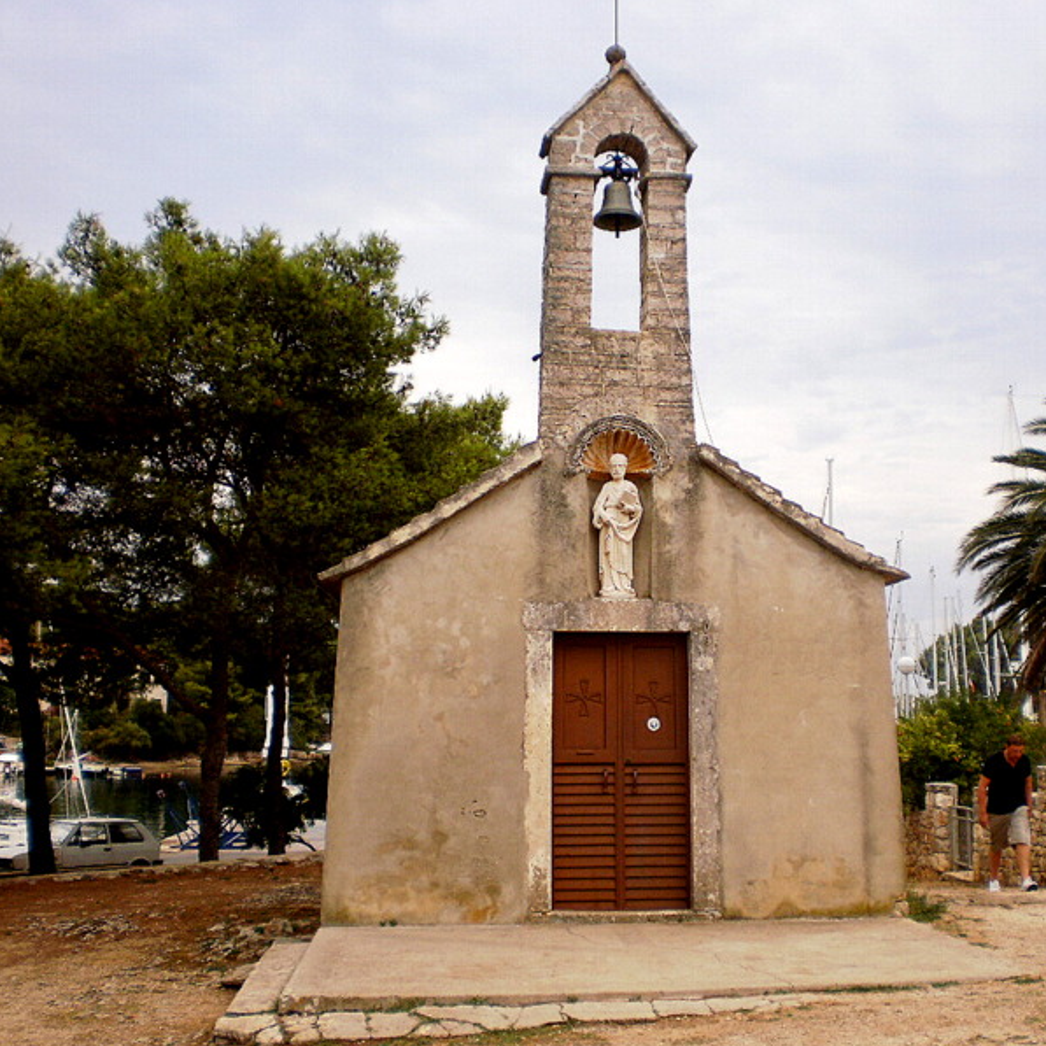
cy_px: 524
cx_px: 629
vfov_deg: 37.6
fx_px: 1538
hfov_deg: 37.4
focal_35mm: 45
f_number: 3.1
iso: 100
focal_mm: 6.3
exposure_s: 1/640
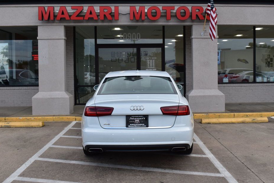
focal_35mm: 40
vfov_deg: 33.4
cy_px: 82
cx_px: 151
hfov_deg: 48.4
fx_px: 304
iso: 400
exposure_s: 1/125
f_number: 9
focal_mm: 24
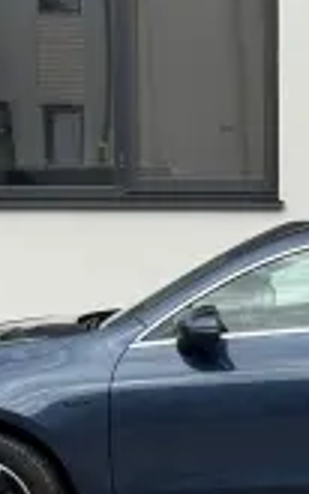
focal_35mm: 111
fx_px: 1497
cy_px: 323
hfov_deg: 11.5
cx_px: 396
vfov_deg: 18.7
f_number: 1.78
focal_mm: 6.76
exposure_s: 1/2959
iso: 64
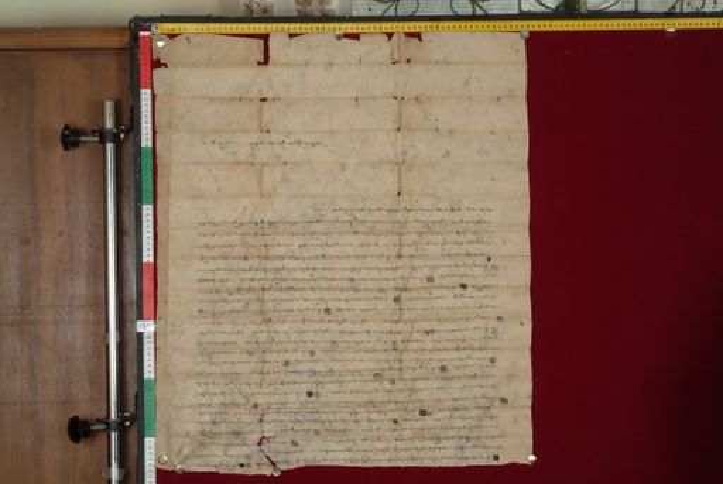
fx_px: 1780
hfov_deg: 23.0
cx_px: 362
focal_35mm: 88
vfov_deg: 15.5
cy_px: 242
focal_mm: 59
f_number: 13
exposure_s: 1/20
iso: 160
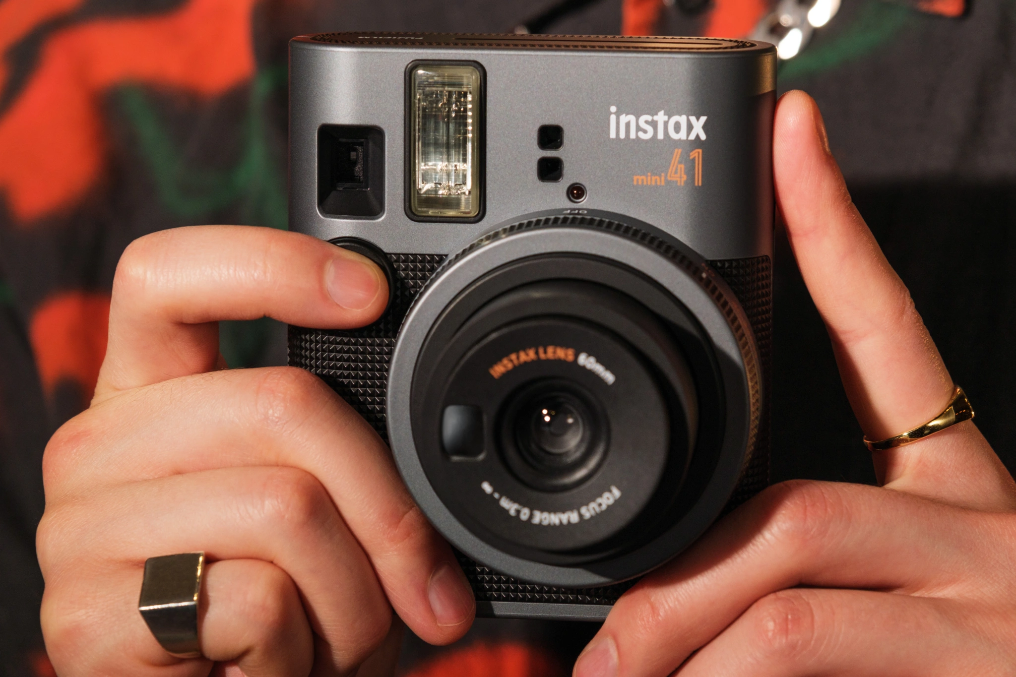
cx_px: 508
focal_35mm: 120
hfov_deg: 17.1
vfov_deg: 11.4
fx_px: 3386
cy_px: 338
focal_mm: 80
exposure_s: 1/200
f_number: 5
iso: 400
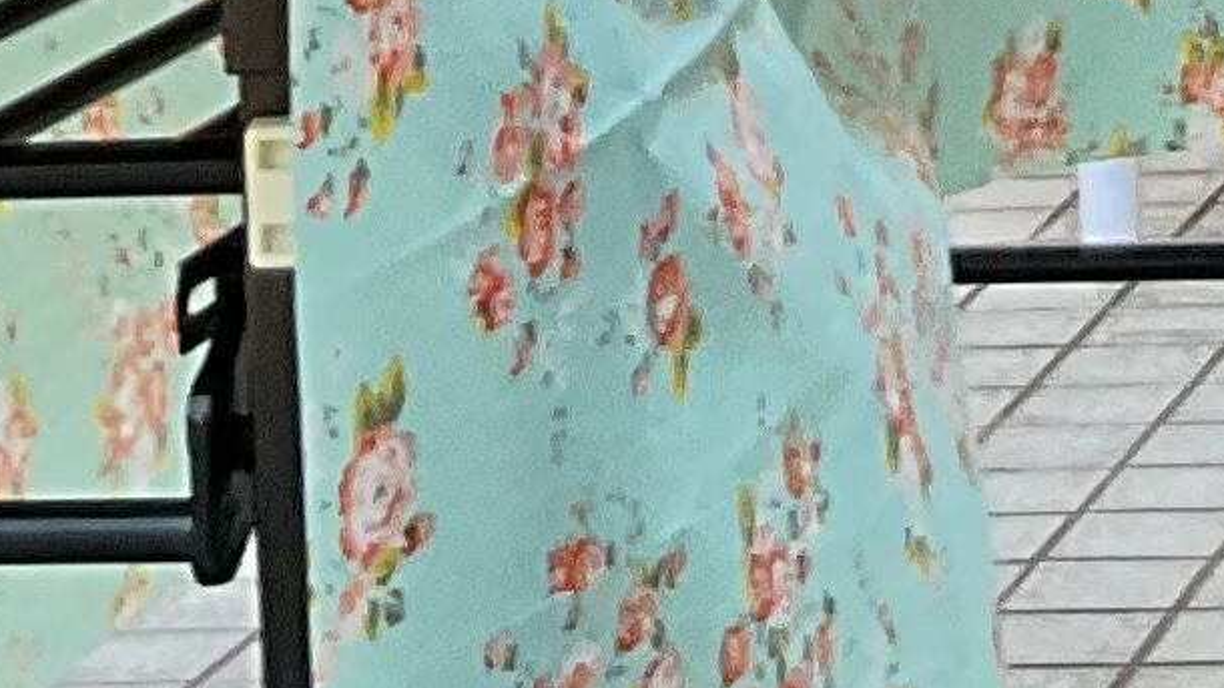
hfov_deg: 10.2
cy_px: -2146
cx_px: 1366
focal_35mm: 209
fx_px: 6783
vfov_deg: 5.1
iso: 16
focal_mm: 3
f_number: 1.8
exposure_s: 1/635
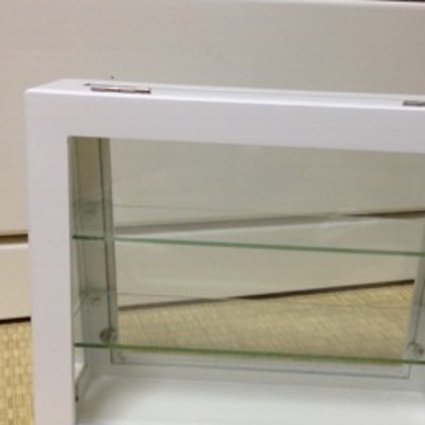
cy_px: 265
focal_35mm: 51
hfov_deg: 33.3
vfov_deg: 33.2
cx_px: 245
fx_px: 708
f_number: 2.4
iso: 160
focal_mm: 4.13
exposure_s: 1/20
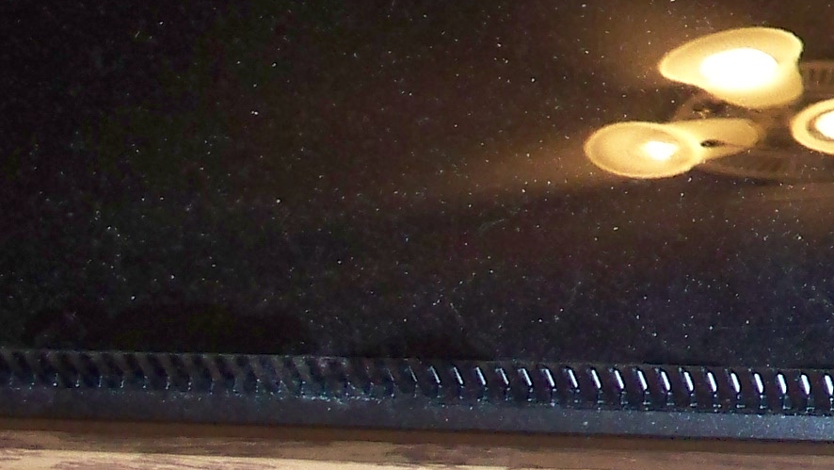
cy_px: -375
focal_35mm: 177
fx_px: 3915
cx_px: 1491
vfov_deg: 6.7
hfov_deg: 11.3
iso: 200
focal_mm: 7.54
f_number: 2.8
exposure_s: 1/30
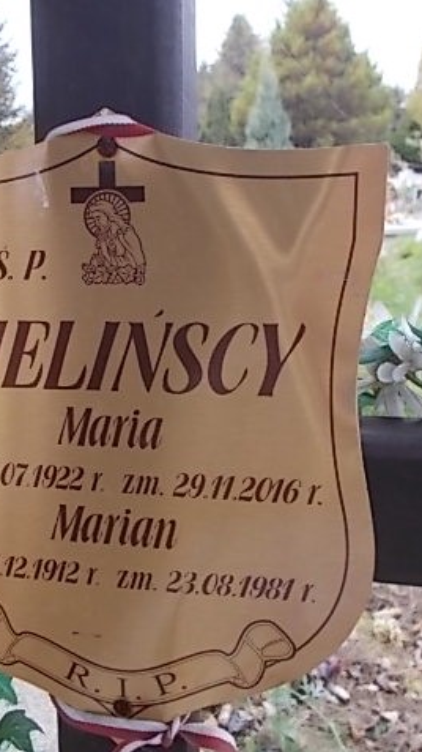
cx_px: 154
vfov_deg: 52.8
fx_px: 757
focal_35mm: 38
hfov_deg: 31.0
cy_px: 377
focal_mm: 4.6
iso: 80
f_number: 3.2
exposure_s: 1/60
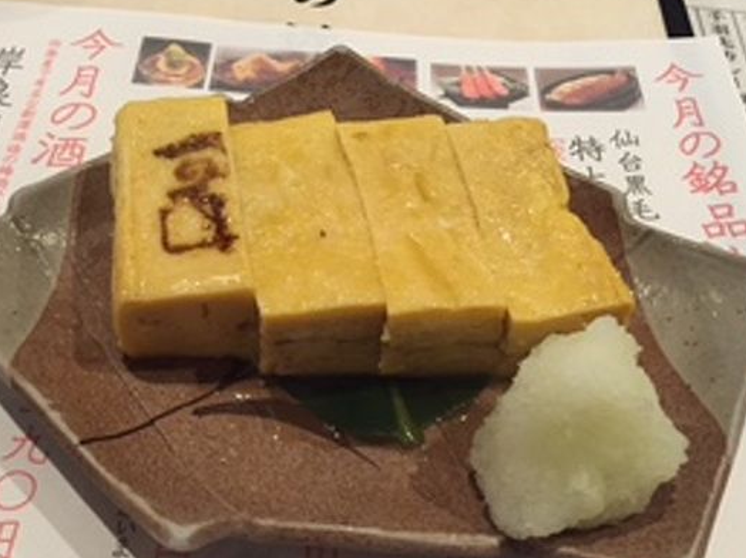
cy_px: 302
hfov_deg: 51.2
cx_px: 317
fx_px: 775
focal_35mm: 36
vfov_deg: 39.6
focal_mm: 4.15
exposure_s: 1/24
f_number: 2.2
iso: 250
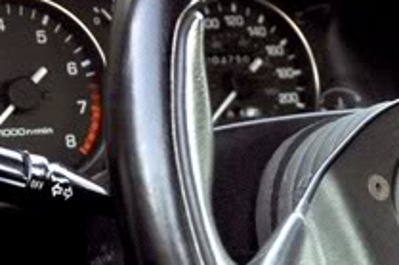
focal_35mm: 138
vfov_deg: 9.9
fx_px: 1528
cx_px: 330
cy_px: 204
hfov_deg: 14.8
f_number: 4
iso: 1000
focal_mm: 24
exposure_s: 1/50
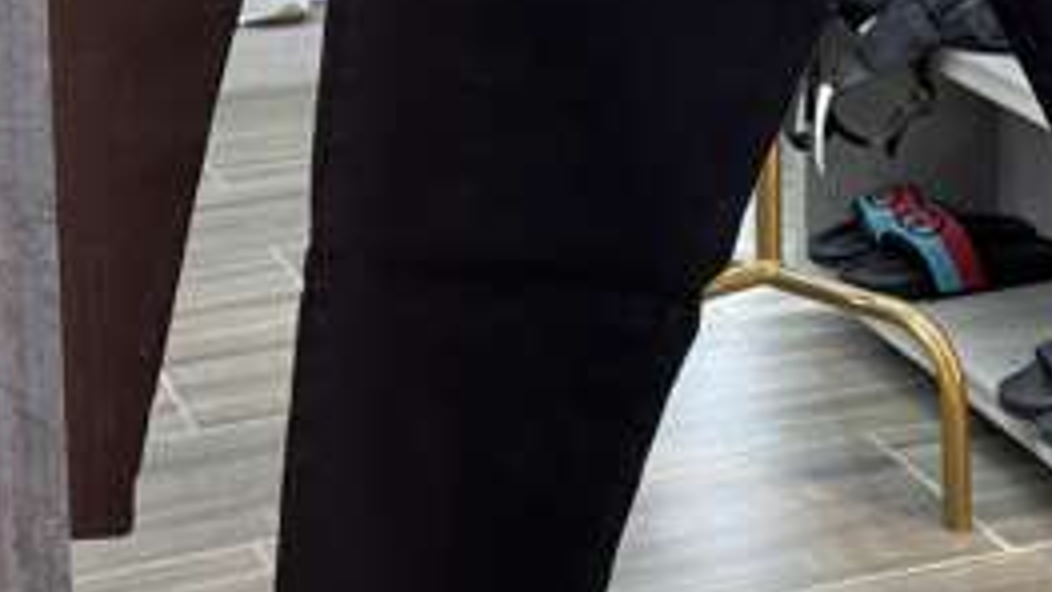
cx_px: 892
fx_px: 2399
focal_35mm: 86
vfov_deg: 13.7
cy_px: -92
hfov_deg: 24.2
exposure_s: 1/60
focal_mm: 5.7
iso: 80
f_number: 1.5
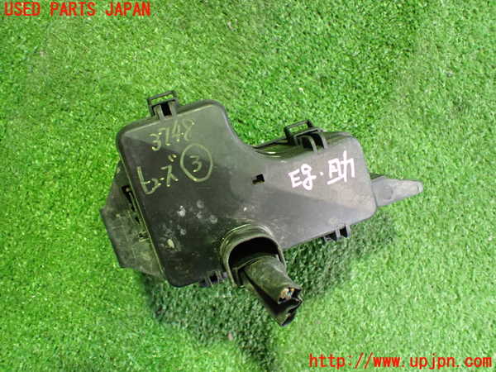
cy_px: 186
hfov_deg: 60.0
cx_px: 248
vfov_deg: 46.8
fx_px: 430
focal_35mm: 30
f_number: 2.3
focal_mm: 5.4
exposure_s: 1/30
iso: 1000
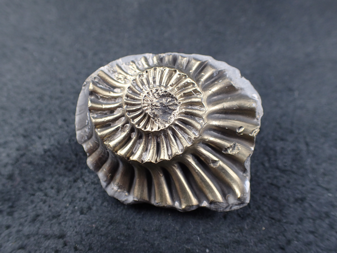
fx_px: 292
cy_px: 126
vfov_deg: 46.8
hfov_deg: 60.0
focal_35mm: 30
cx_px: 168
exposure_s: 1/125
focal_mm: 5.5
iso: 100
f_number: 2.3
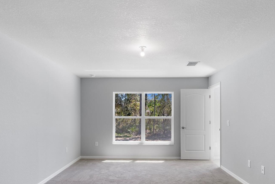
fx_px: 199
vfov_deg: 49.2
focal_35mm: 26
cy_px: 110
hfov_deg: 69.4
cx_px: 141
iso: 320
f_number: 8
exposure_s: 1/10
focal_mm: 14
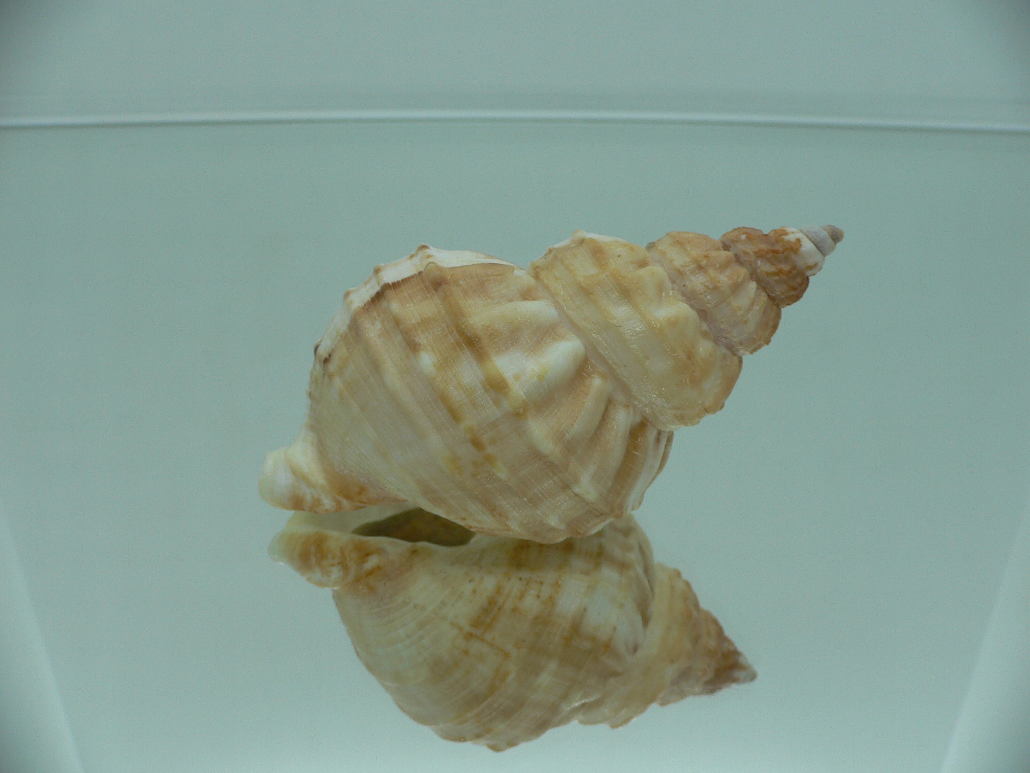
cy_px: 386
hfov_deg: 52.6
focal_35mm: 35
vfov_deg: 40.7
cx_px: 515
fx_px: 1041
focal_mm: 4.6
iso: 80
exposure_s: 1/60
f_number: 2.8
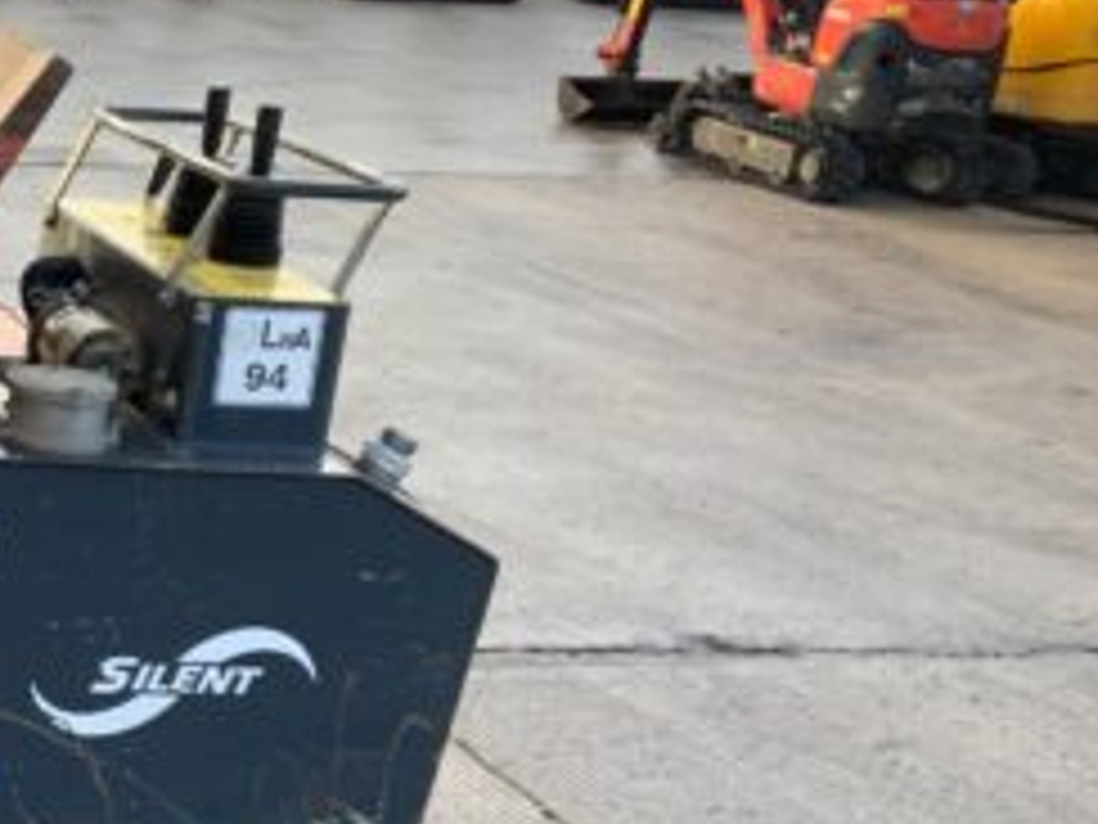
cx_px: -338
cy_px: 581
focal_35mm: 76
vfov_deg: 19.3
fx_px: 2411
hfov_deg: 22.8
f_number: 1.8
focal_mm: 3
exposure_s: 1/122
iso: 25
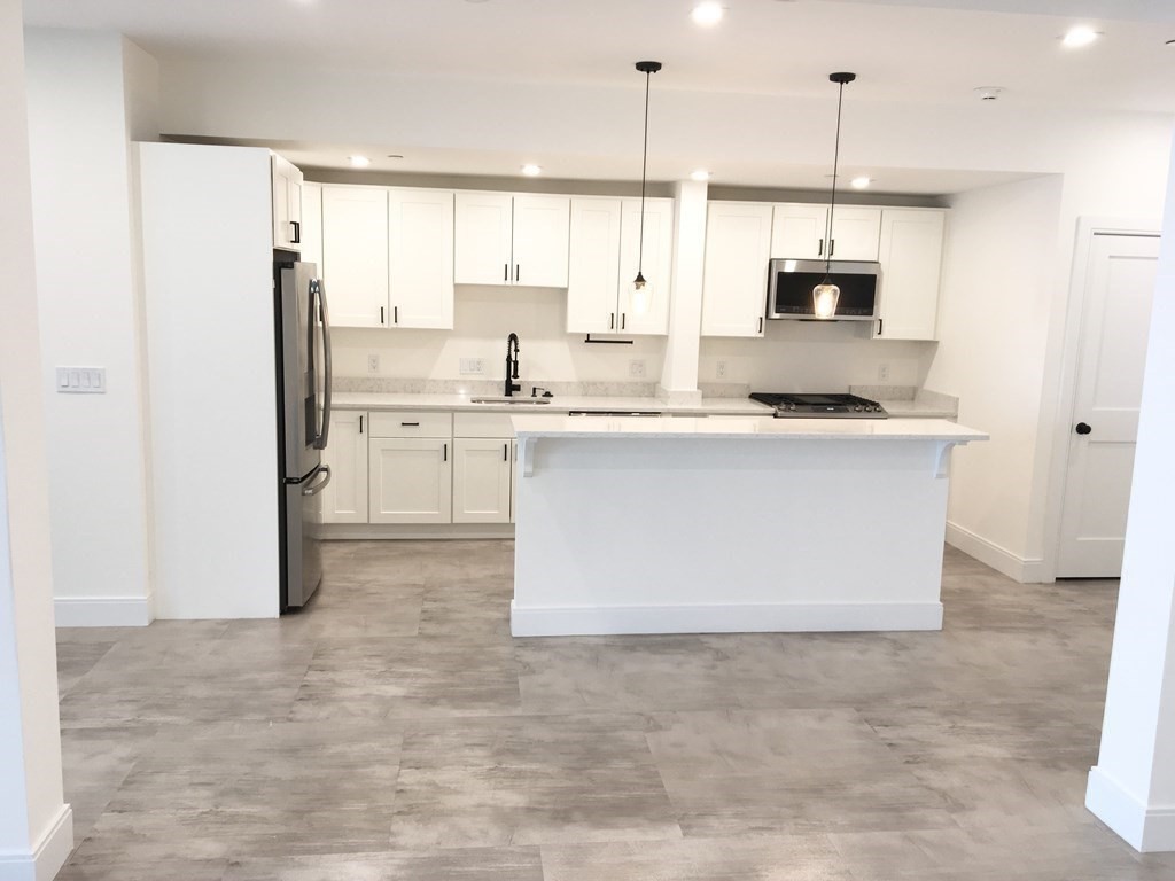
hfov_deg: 61.7
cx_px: 588
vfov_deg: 48.2
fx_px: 984
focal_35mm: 29
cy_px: 440
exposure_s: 1/30
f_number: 2.2
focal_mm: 4.15
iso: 32
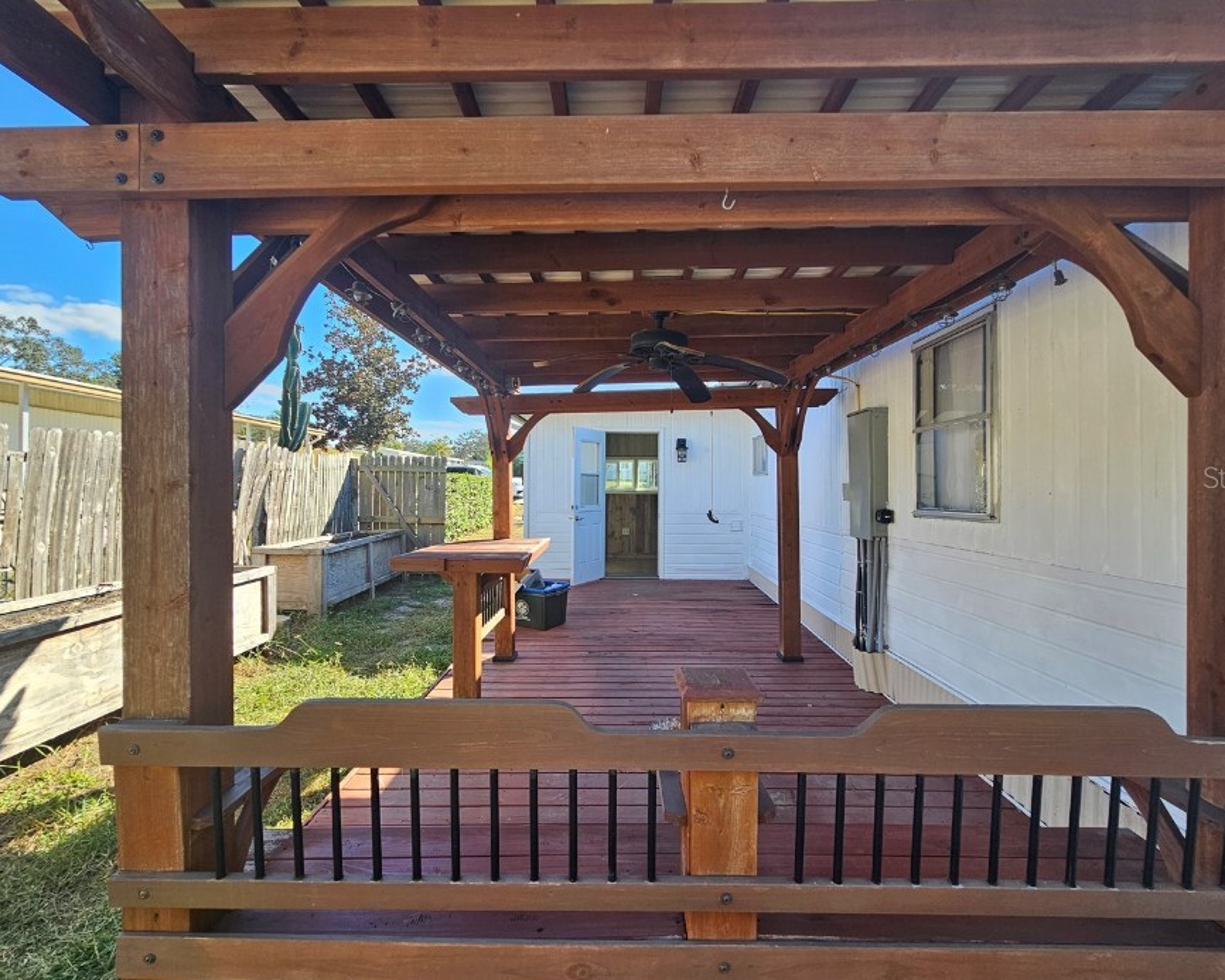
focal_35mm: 15
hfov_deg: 96.8
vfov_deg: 84.0
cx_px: 612
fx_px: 544
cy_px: 477
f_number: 2.2
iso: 50
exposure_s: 1/368
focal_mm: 2.2
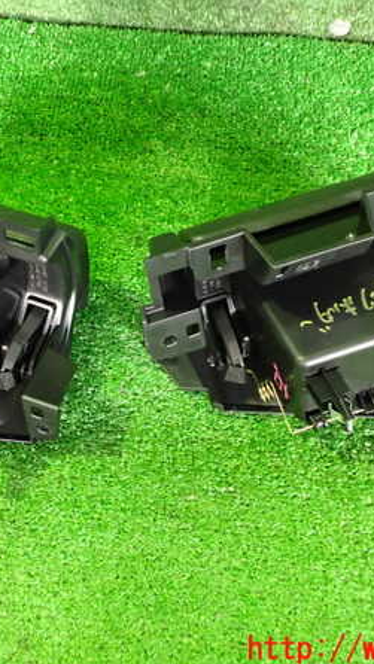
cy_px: 333
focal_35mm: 44
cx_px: 137
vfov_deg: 46.4
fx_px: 775
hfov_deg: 27.0
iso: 800
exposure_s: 1/25
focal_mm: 5.4
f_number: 2.3
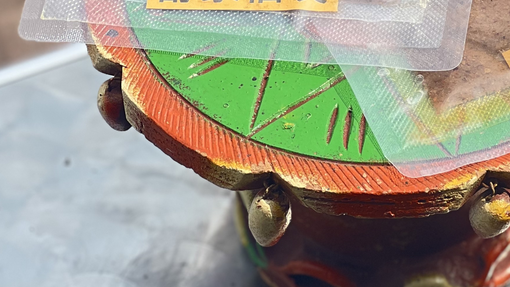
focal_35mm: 194
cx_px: 430
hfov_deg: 11.1
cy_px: -121
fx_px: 2623
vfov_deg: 6.2
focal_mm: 9
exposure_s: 1/327
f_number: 2.8
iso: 32
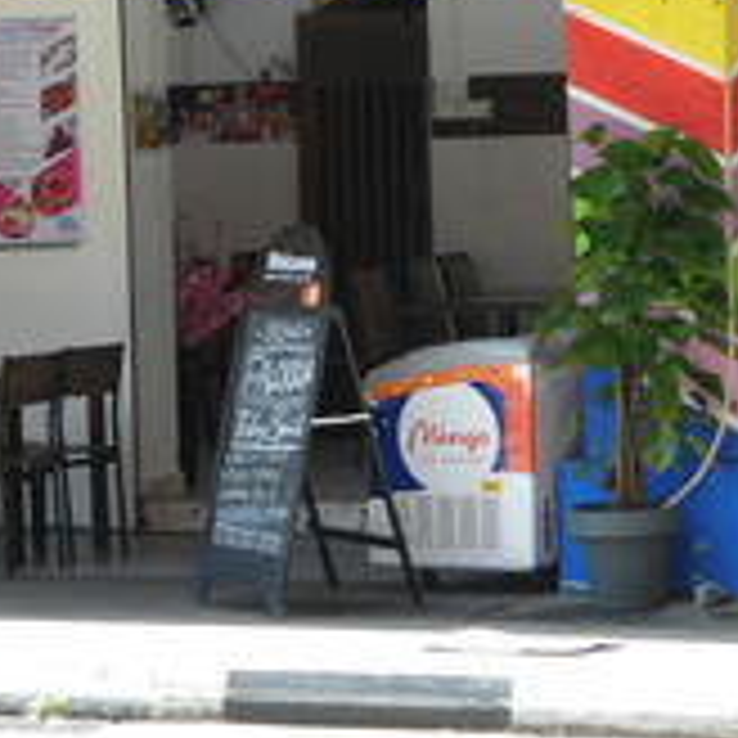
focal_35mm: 194
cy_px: 140
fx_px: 4679
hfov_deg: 9.0
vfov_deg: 9.0
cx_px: 252
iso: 160
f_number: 6.3
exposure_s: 1/80
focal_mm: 16.1
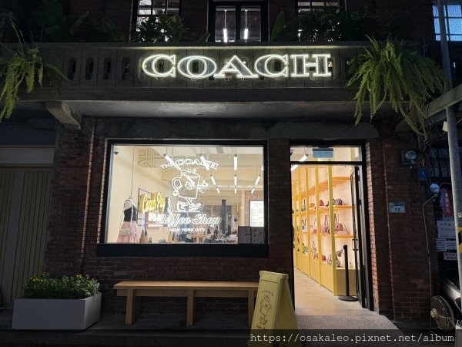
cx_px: 231
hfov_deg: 71.6
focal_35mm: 24
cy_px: 174
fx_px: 320
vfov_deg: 56.8
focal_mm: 6.76
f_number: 1.78
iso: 125
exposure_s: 1/121
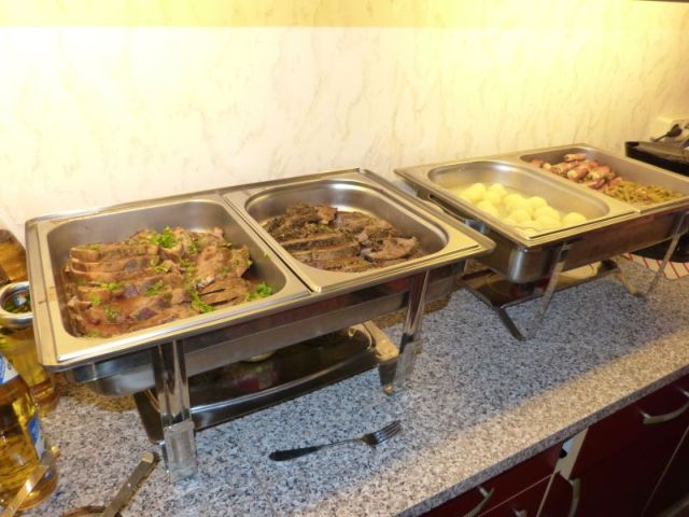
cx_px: 344
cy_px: 258
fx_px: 498
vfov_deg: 54.9
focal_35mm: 25
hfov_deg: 69.4
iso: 200
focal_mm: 4.5
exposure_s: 1/60
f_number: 2.8
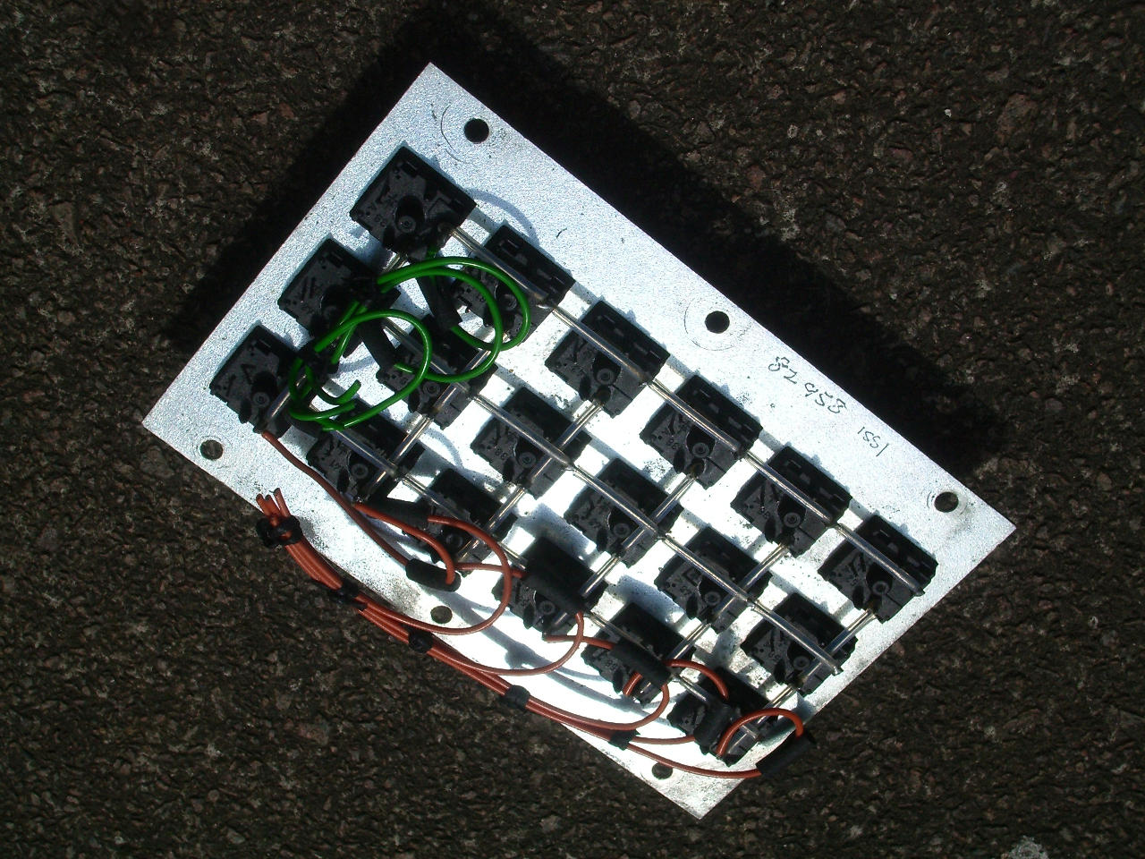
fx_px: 2051
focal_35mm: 62
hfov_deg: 31.2
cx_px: 572
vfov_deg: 23.7
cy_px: 430
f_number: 5.6
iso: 80
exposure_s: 1/1250
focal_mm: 10.2
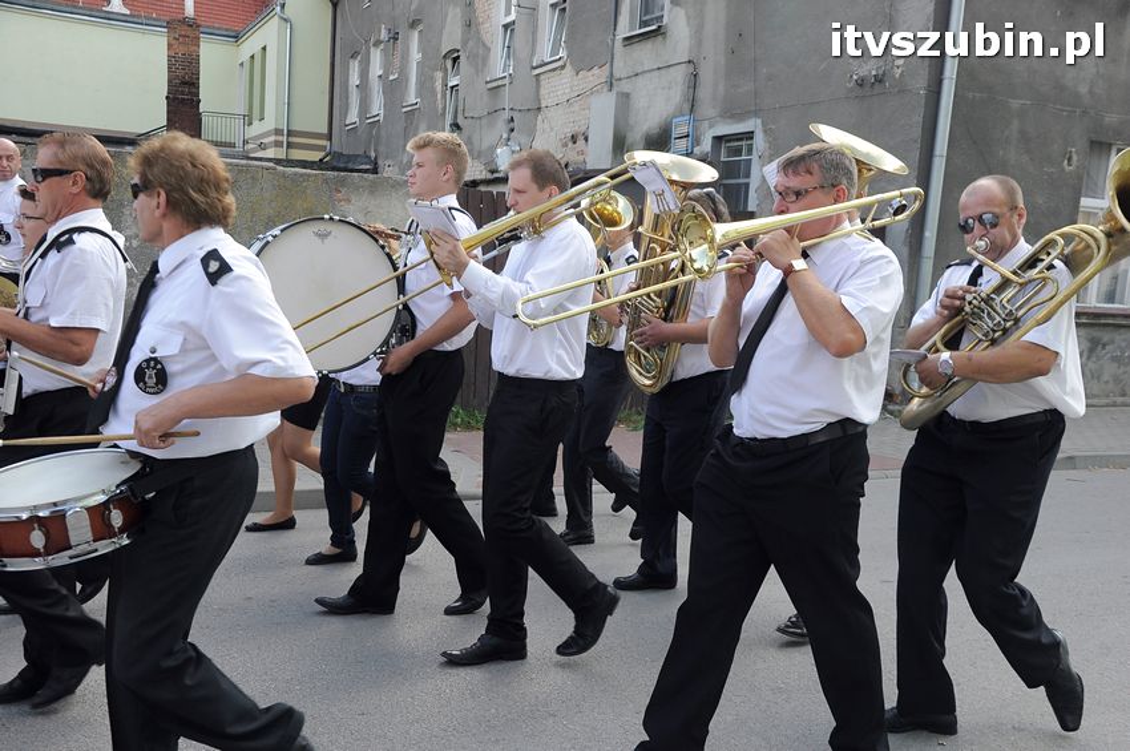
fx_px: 1129
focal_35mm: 36
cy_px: 376
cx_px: 565
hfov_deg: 53.2
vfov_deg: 36.8
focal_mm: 24
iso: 400
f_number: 8
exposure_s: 1/250
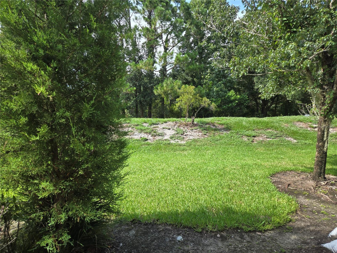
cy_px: 126
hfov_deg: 73.9
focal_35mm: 23
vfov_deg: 58.9
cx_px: 168
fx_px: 224
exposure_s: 1/485
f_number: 1.8
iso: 25
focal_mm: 5.4
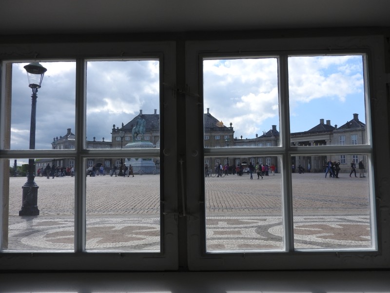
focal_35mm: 30
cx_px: 195
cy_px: 146
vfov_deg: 46.8
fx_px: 338
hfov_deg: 60.0
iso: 100
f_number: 3.5
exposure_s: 1/1250
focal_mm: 5.4
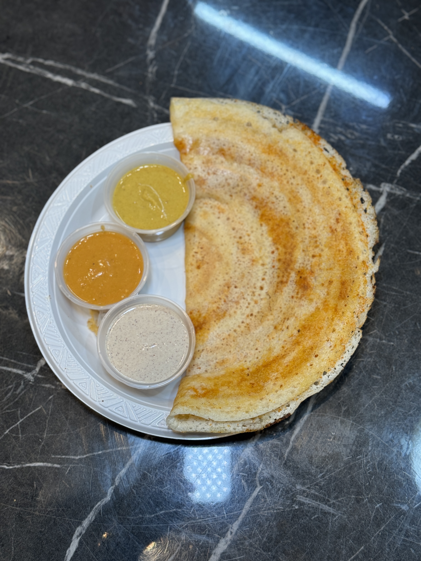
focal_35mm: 48
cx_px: 210
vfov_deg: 39.7
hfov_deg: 30.3
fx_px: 778
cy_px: 280
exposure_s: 1/100
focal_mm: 6.76
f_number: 1.78
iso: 50
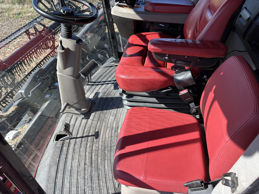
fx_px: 195
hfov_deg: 67.3
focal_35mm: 26
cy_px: 97
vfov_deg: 53.1
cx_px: 130
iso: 50
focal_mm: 5.96
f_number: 1.6
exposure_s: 1/591
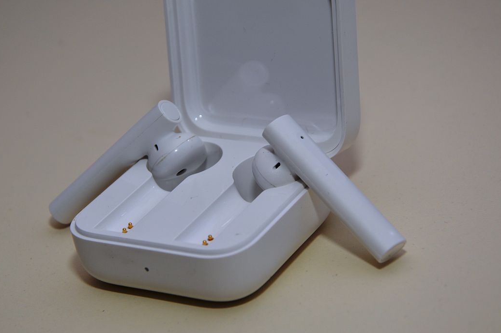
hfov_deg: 12.8
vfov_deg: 8.6
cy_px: 169
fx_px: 2225
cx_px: 239
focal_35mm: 160
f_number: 8
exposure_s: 1/125
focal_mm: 92
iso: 100
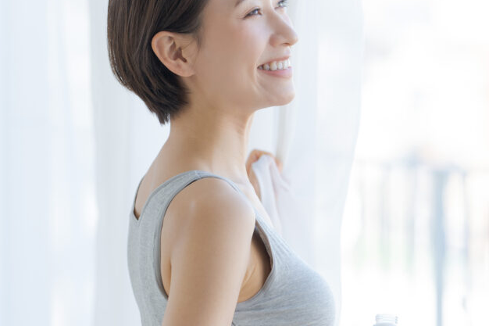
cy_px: 117
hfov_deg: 9.3
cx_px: 195
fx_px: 3001
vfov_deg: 6.2
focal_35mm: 221
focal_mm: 135
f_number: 3.2
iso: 320
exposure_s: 1/320
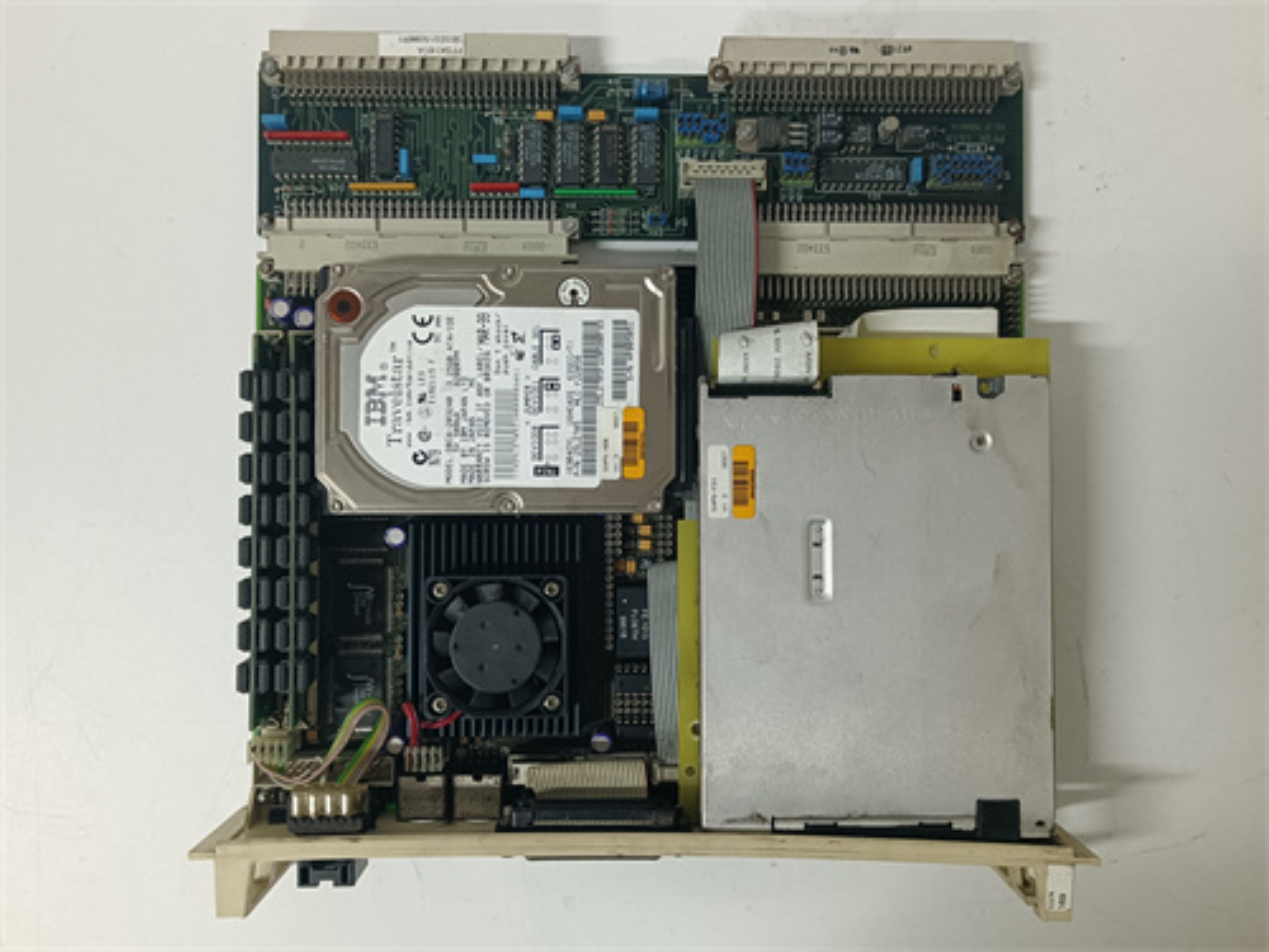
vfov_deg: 51.4
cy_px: 476
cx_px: 634
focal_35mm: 27
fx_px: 990
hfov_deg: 65.3
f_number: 1.9
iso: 931
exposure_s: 1/50
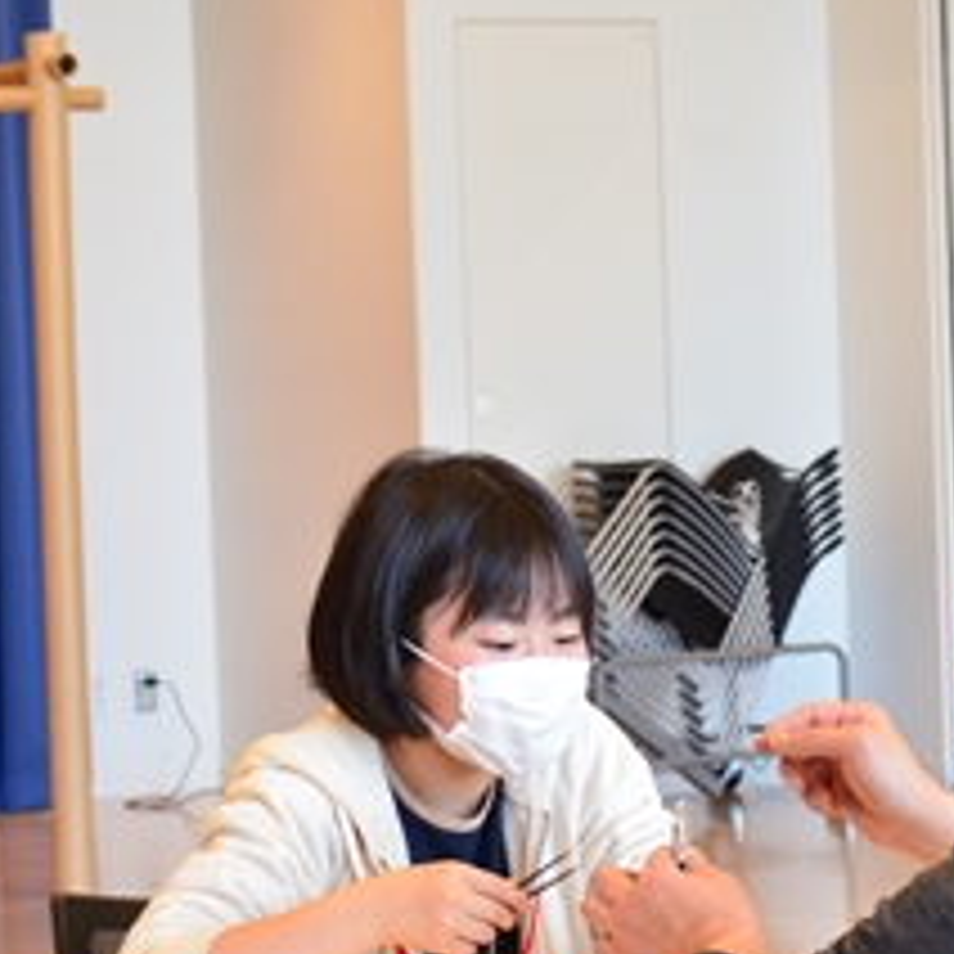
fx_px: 4677
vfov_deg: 11.6
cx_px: 630
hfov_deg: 11.6
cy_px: 614
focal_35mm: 150
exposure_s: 1/160
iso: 2500
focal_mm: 50
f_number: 6.3
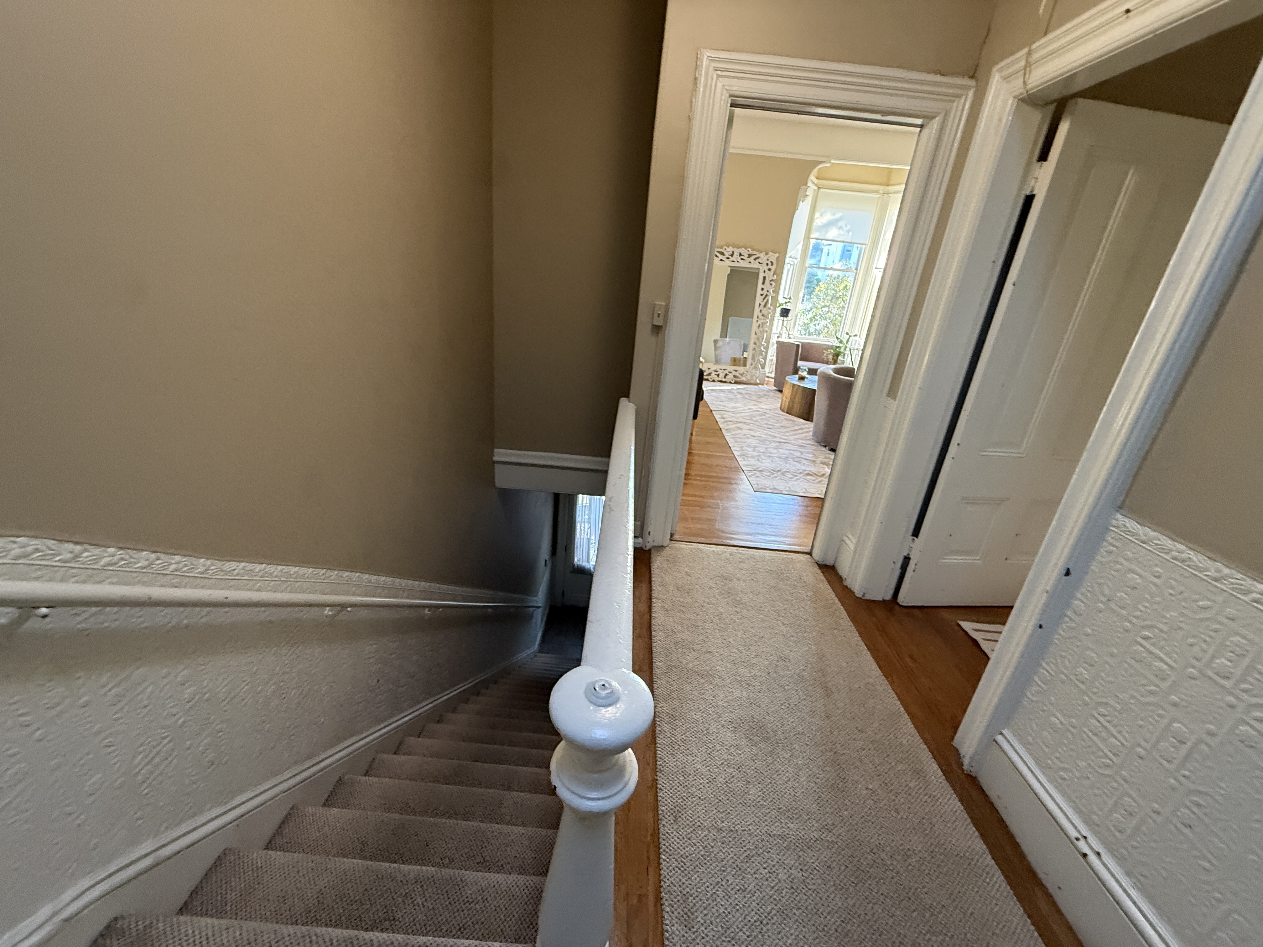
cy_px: 474
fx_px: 511
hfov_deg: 102.1
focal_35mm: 14
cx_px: 632
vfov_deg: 85.7
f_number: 2.2
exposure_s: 1/60
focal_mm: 2.22
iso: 400
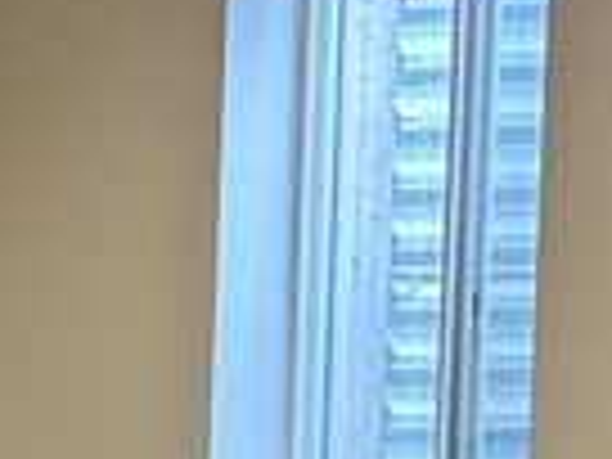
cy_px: 652
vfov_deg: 8.1
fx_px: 3200
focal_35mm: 181
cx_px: -796
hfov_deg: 9.8
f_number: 1.78
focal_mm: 6.86
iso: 200
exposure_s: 1/60
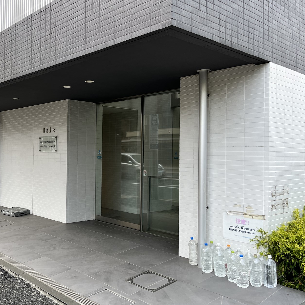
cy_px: 149
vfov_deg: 47.2
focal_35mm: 35
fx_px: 349
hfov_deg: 45.5
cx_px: 74
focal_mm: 5.1
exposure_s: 1/504
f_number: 1.6
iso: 50
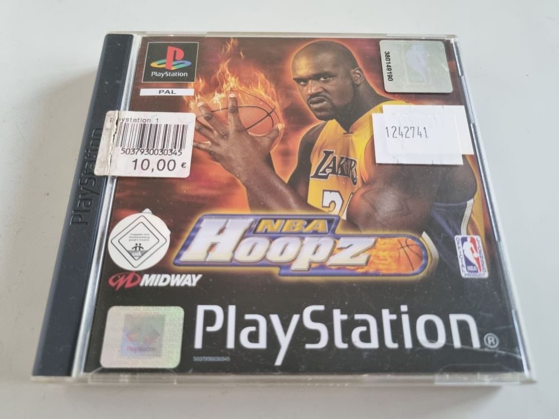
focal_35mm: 26
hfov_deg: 67.3
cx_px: 280
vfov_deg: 53.1
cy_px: 210
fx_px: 420
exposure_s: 1/50
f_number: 1.8
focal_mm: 5.4
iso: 500
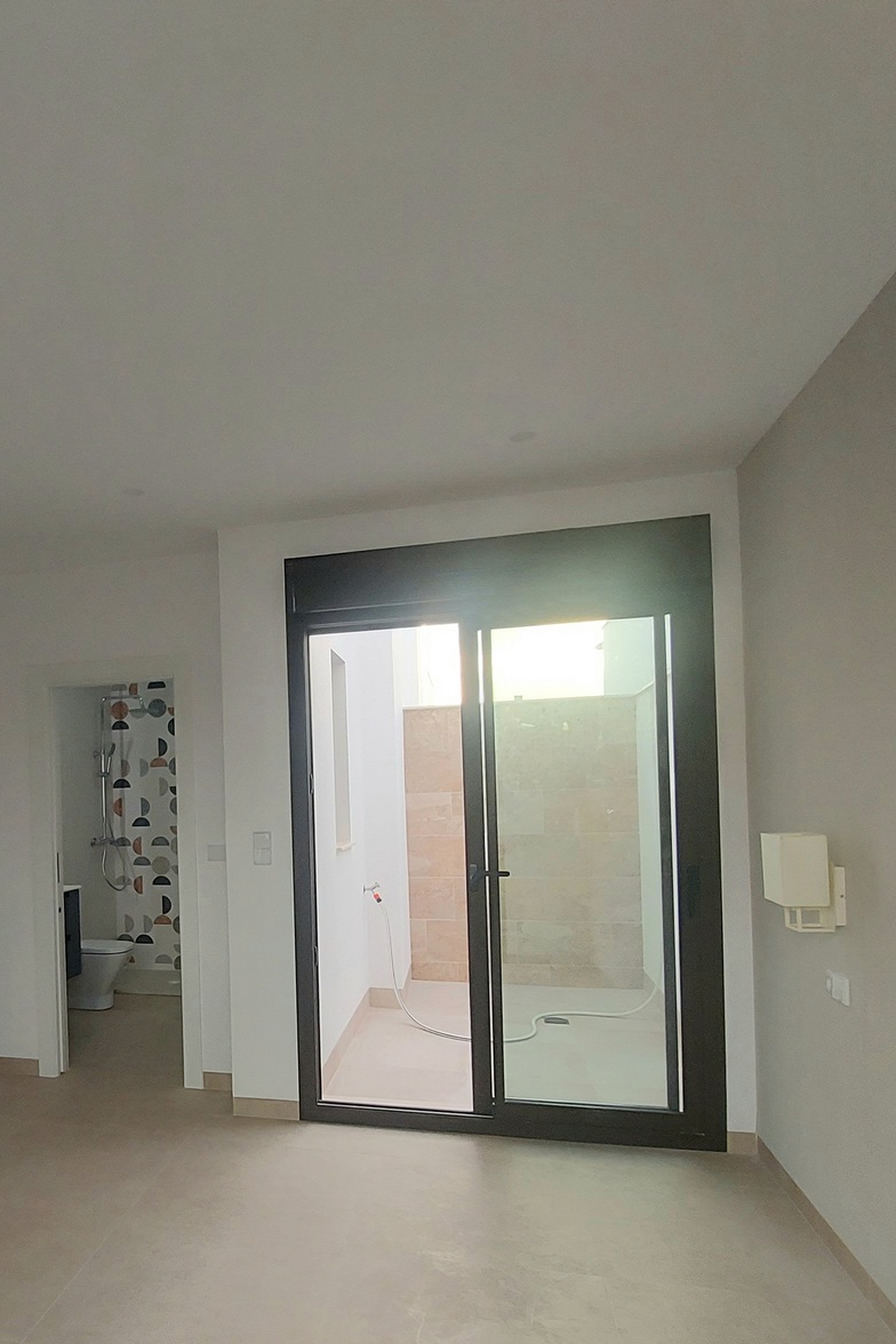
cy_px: 803
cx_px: 157
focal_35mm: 23
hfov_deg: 51.1
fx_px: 859
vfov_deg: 75.3
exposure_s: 1/100
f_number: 2.2
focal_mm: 1.74
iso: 100
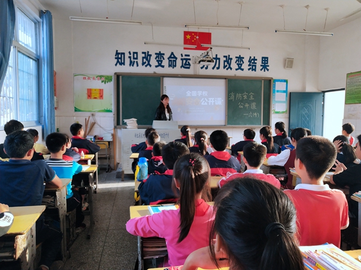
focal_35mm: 30
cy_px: 135
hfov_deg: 60.0
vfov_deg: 46.8
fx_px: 313
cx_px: 180
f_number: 1.8
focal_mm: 3.95
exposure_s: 1/100
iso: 137
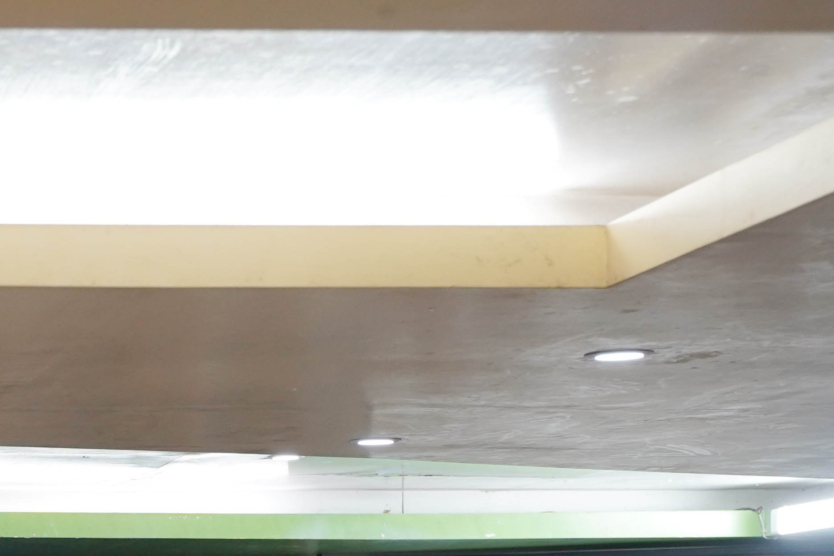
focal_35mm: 109
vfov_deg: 12.4
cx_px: -449
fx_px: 2525
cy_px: 605
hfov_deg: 16.9
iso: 1000
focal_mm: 34
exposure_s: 1/160
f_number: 4
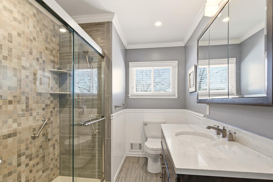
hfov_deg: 90.0
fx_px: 136
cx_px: 136
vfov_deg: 67.2
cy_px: 101
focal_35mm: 18
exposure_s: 1/50
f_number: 9
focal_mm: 16
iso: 250
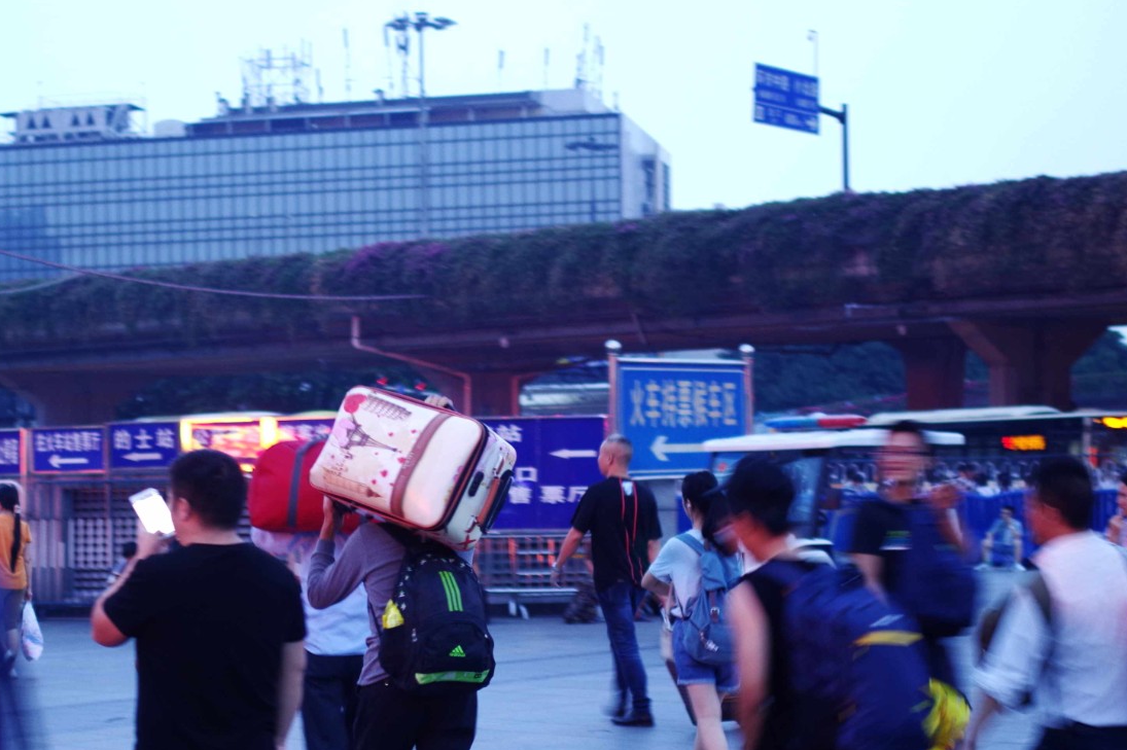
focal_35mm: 76
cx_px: 418
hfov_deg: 26.6
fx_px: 2378
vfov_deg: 17.9
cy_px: 530
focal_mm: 35
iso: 400
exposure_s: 1/15
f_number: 2.4
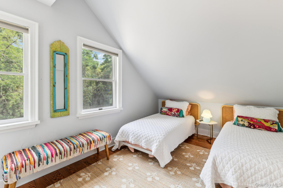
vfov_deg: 77.3
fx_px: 118
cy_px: 94
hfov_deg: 100.4
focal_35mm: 15
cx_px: 142
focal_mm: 15
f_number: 8
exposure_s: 1/20
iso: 400
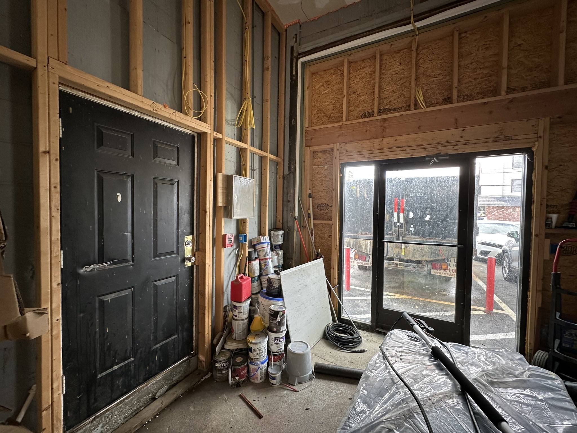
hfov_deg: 102.1
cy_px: 216
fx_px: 233
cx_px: 288
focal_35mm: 14
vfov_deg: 85.7
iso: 160
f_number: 2.2
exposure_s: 1/99
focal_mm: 2.22
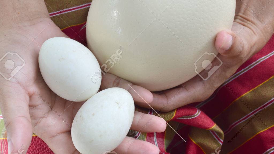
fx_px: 436
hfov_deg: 34.8
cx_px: 157
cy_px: 55
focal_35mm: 60
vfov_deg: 20.0
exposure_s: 1/3
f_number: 8
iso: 100
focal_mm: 30
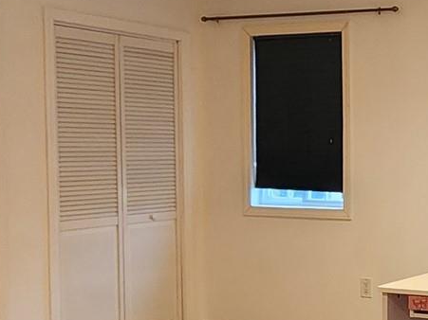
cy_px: 168
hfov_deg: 27.6
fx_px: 729
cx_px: 548
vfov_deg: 24.8
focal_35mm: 59
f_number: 2.2
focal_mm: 2.2
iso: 400
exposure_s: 1/40
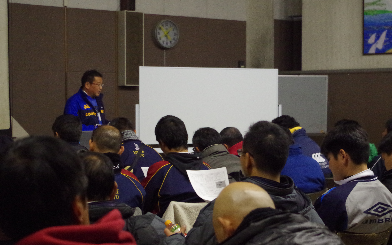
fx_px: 897
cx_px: 197
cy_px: 126
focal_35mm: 84
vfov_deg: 15.5
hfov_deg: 24.6
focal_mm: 55
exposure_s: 1/50
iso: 6400
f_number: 5.6
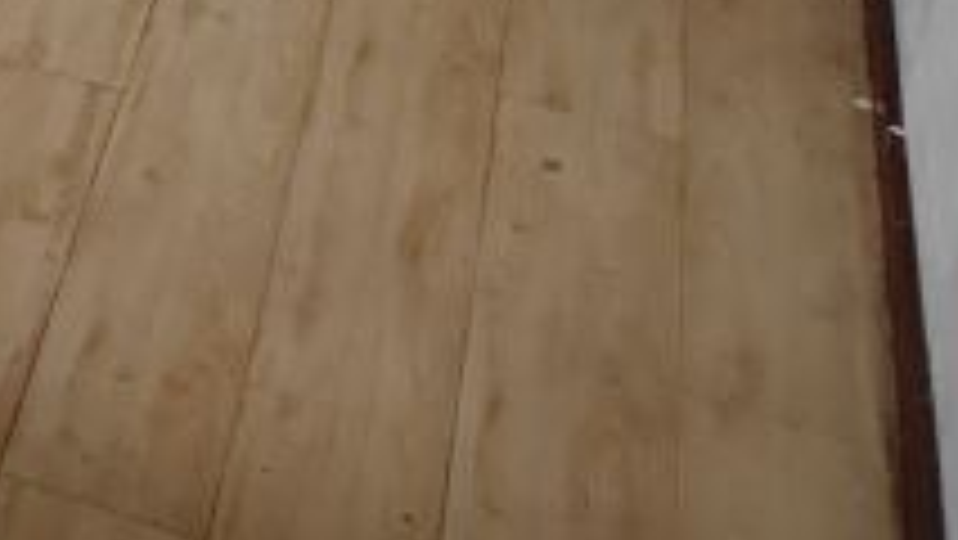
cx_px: -531
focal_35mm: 98
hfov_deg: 18.8
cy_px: -770
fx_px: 2490
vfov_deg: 10.6
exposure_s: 1/81.1
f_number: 1.6
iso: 400
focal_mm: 5.84
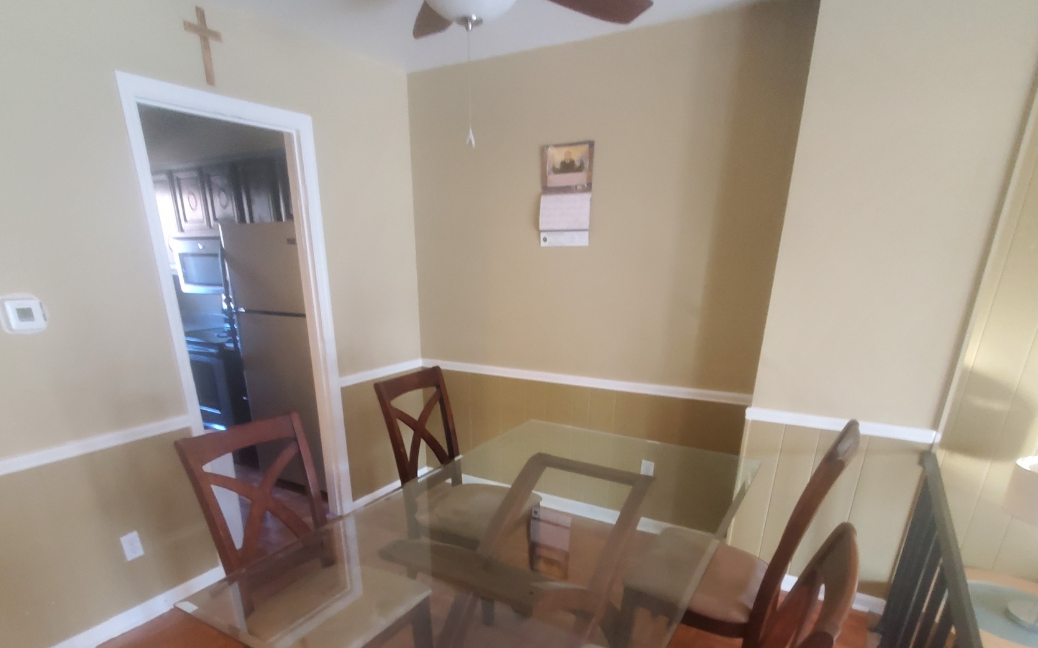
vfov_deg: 59.3
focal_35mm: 19
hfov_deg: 88.0
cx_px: 506
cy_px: 477
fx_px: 537
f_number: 2.2
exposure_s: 1/17
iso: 1000
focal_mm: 1.8
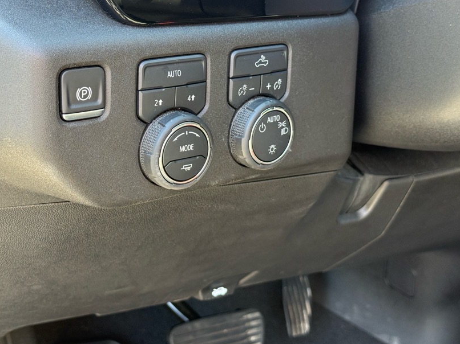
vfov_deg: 24.0
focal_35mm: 61
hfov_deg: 31.6
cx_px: 199
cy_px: 132
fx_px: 810
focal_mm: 6.76
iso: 160
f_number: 1.78
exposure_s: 1/85
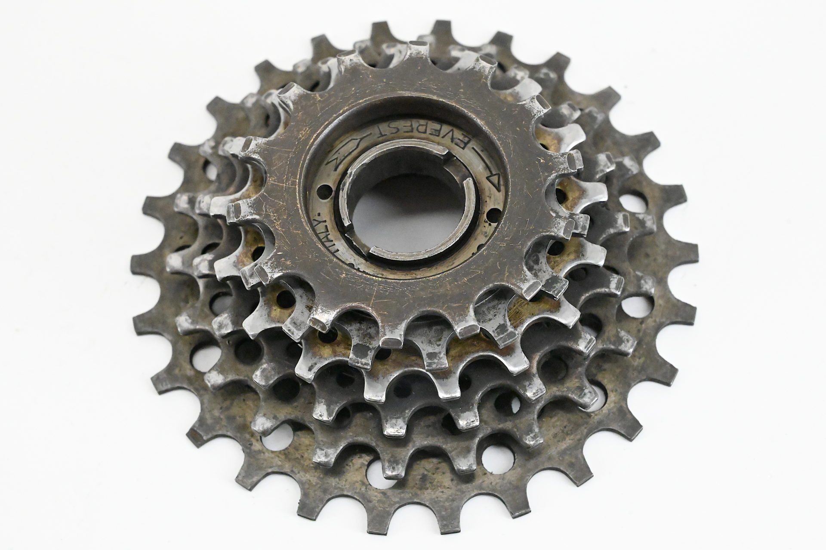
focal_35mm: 70
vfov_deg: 19.4
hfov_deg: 28.9
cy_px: 275
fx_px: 1606
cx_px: 413
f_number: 13
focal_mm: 70
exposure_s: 1/640
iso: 28800
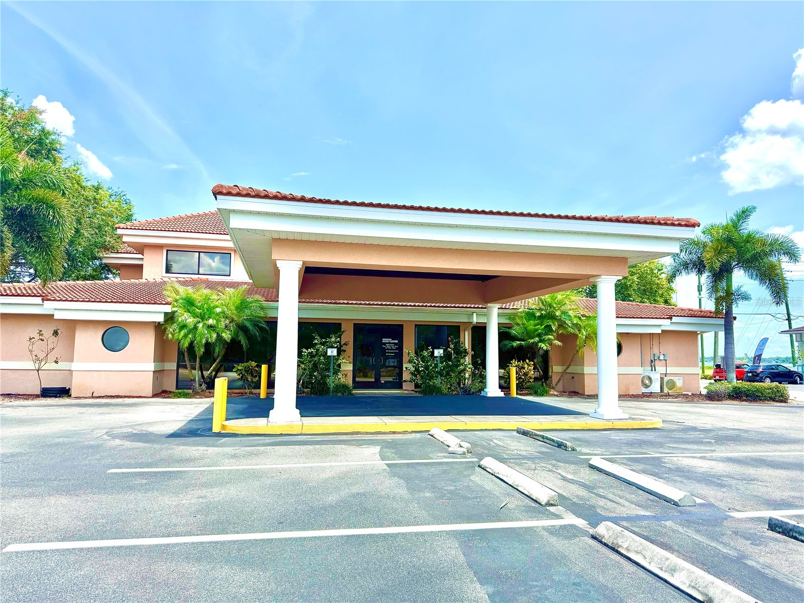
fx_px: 557
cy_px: 302
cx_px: 402
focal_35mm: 24
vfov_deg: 56.8
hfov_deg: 71.6
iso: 80
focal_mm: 6.76
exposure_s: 1/4049
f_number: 1.78
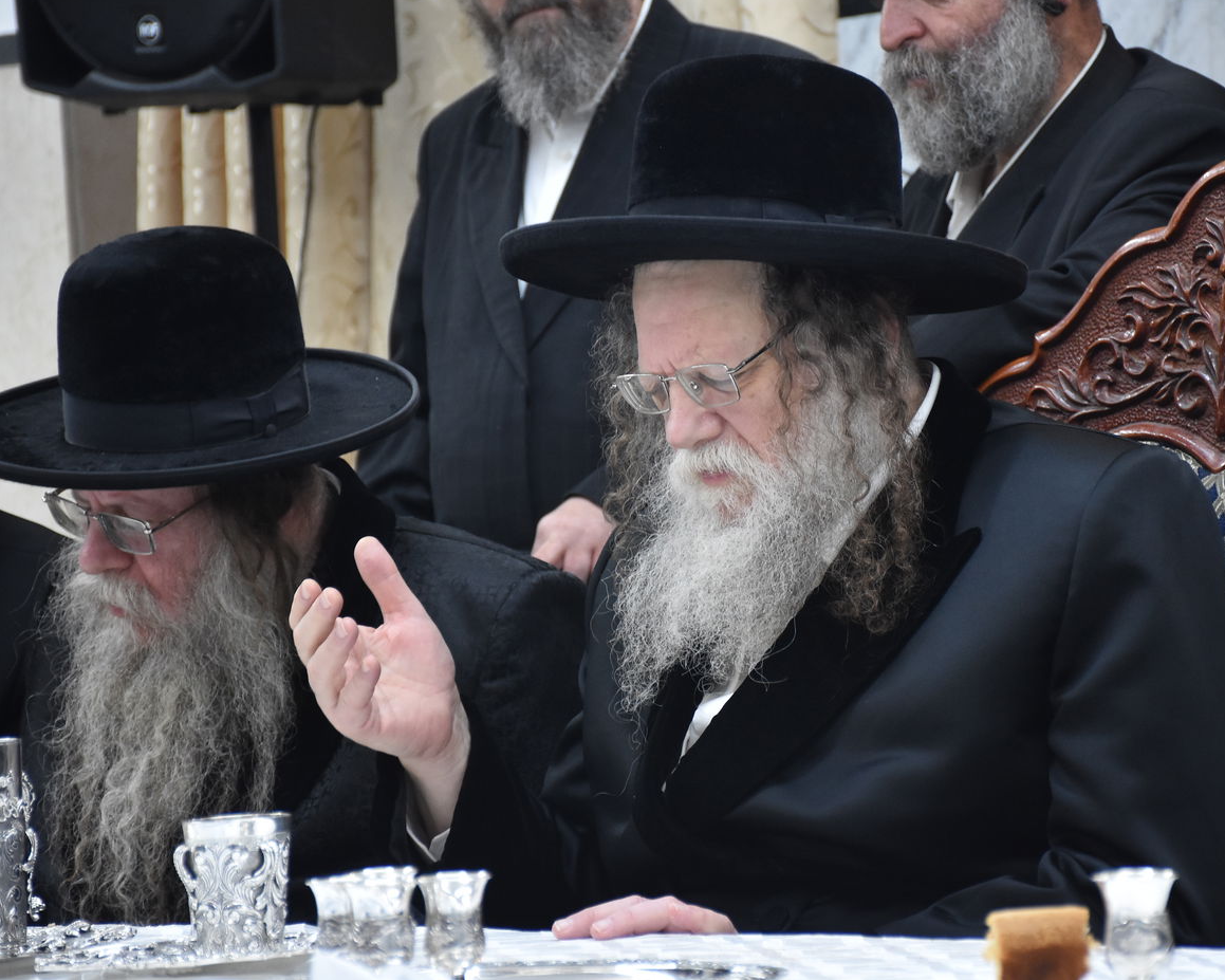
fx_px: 5241
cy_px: 487
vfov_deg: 10.7
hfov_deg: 13.3
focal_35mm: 145
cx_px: 738
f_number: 5.6
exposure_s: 1/100
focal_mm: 85
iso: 1600
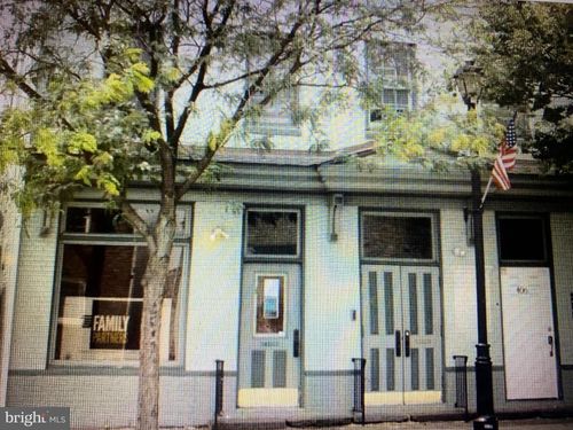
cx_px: 286
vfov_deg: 53.1
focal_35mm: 26
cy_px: 215
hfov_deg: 67.3
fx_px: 430
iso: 80
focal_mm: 4.25
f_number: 1.8
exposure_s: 1/60
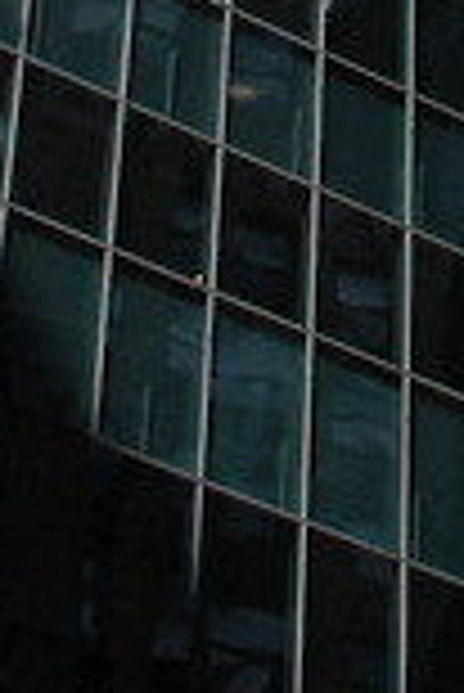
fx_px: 3375
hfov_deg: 7.8
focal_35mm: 175
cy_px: -396
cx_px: 523
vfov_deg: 11.2
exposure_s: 1/320
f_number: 9
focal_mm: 20
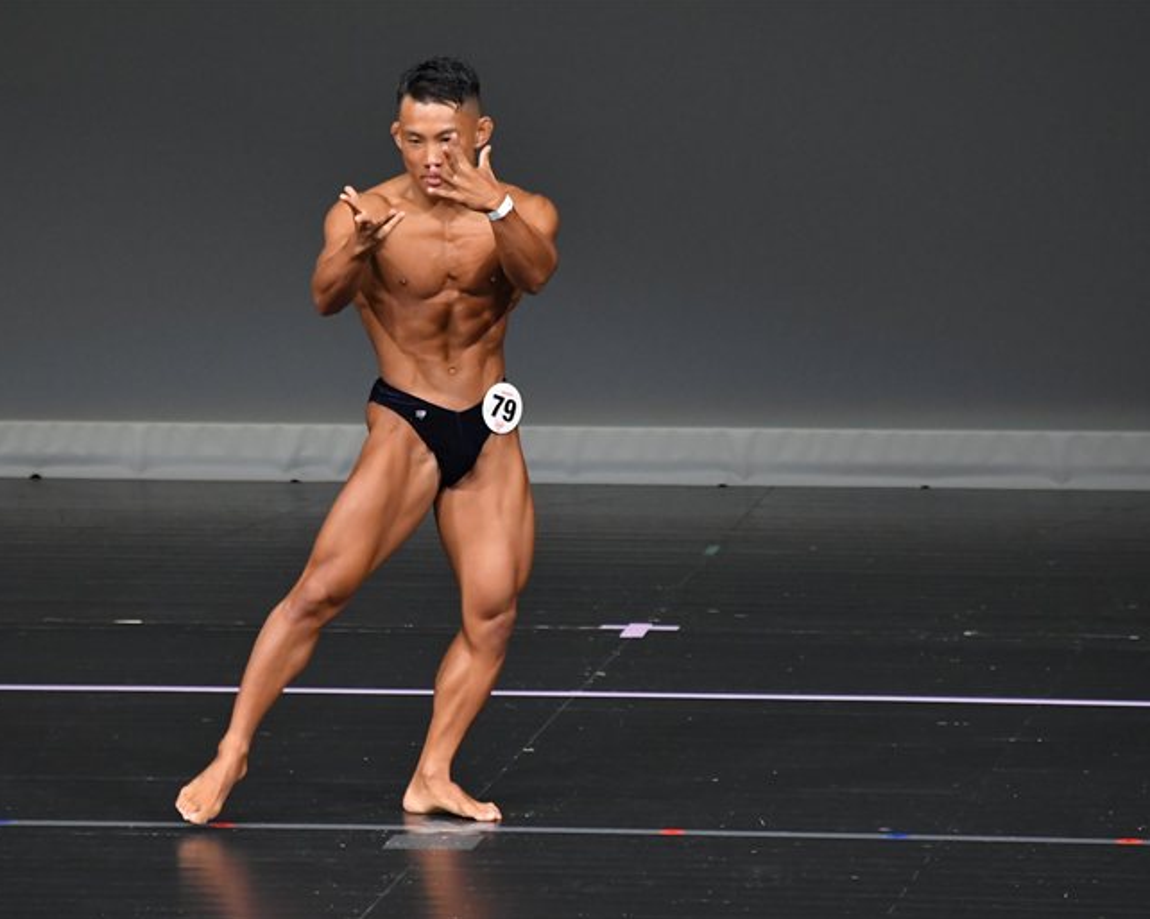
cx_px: 483
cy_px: 459
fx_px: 17350
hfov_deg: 3.8
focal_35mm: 510
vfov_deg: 3.0
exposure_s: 1/400
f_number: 5.6
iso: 4000
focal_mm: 300
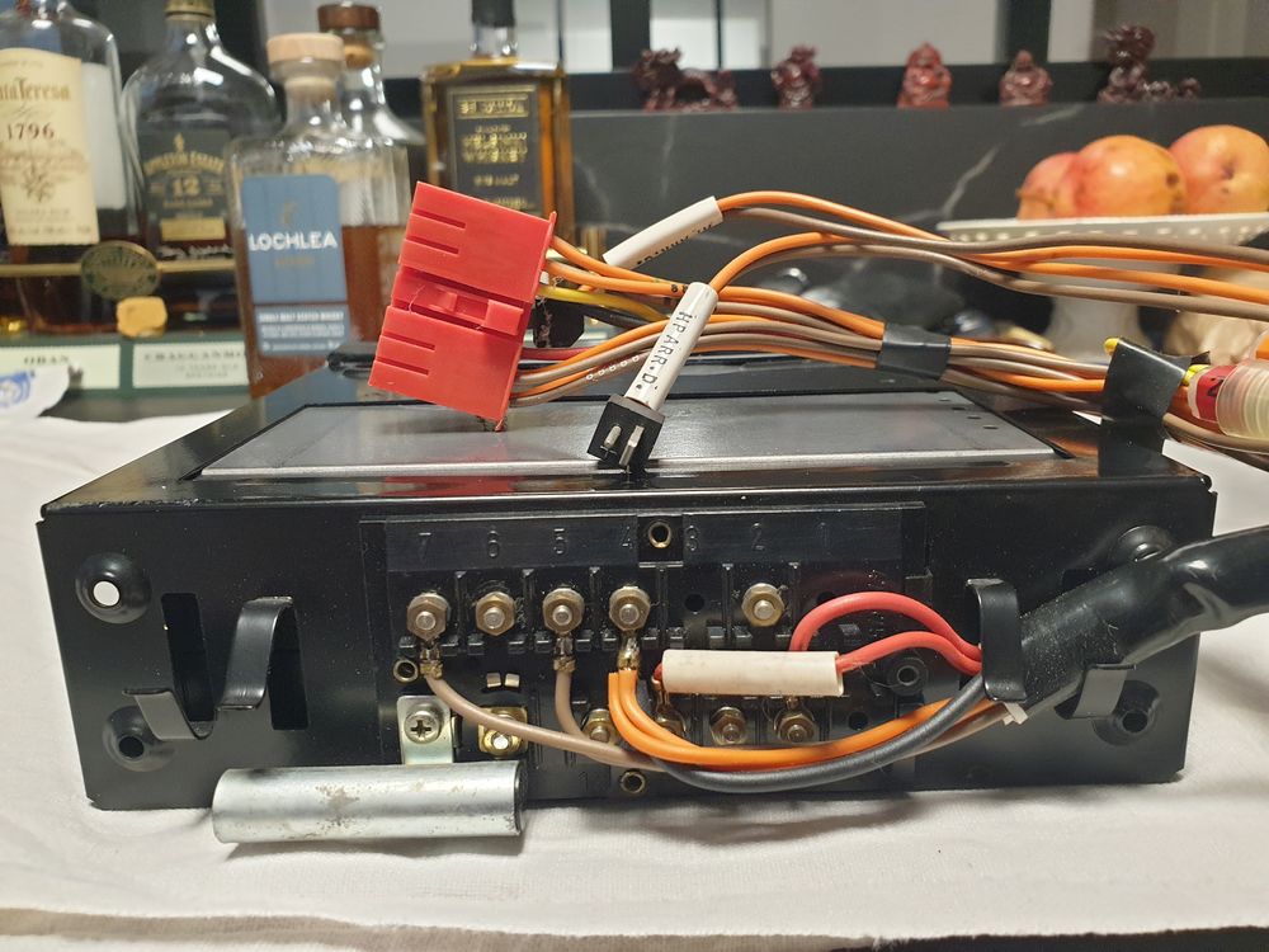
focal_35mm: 26
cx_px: 634
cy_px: 476
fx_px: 953
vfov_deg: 53.1
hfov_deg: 67.3
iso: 320
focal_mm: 4.3
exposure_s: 1/33
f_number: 2.4
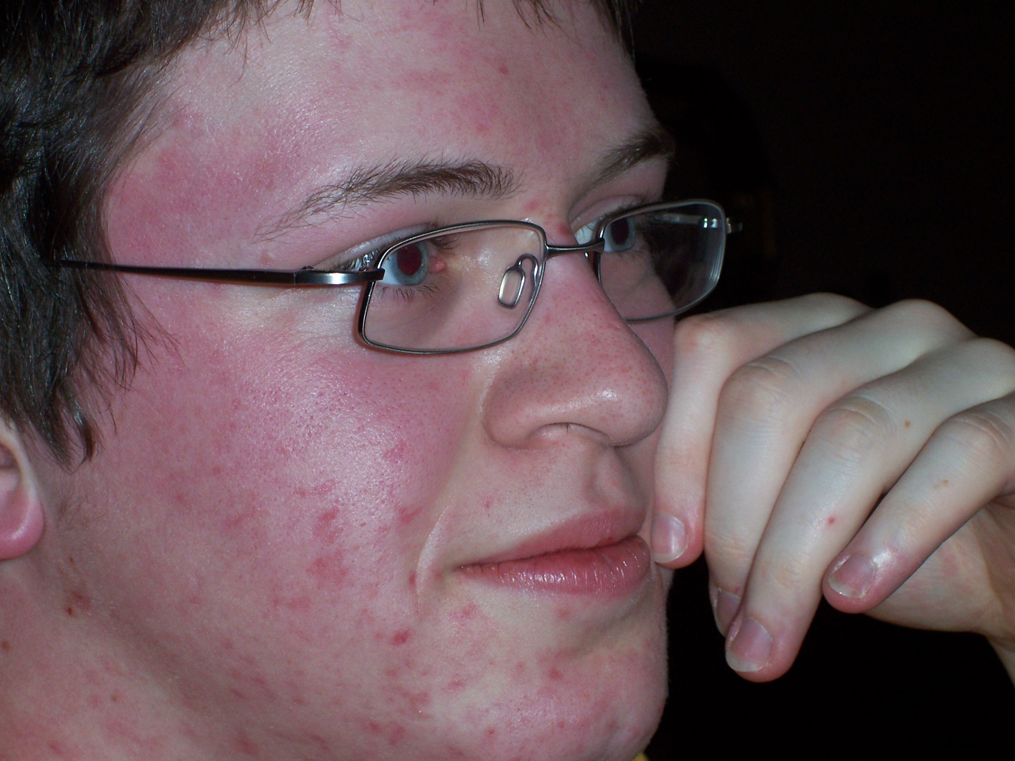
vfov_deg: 13.7
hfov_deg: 18.2
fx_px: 3167
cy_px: 380
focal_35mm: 108
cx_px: 508
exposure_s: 1/125
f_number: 4.8
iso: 125
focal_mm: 18.6
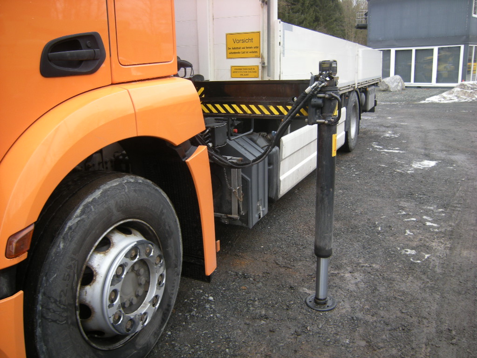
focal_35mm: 28
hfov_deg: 63.4
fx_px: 386
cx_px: 238
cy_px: 179
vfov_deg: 49.7
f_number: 2.8
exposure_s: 1/68.1
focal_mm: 4.7
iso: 64
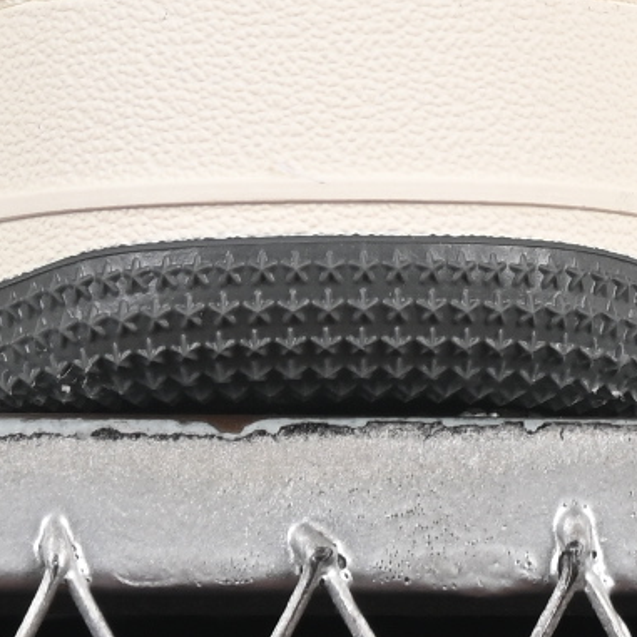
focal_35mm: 466
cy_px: -557
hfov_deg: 3.8
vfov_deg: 3.7
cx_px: 826
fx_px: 9702
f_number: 7.1
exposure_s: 1/60
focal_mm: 50
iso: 160
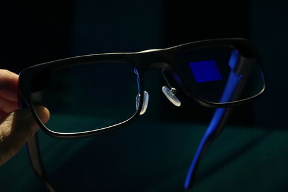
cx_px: 164
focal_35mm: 48
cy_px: 91
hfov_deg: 41.0
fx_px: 384
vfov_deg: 28.1
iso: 6400
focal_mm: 24
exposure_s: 1/160
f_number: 5.6
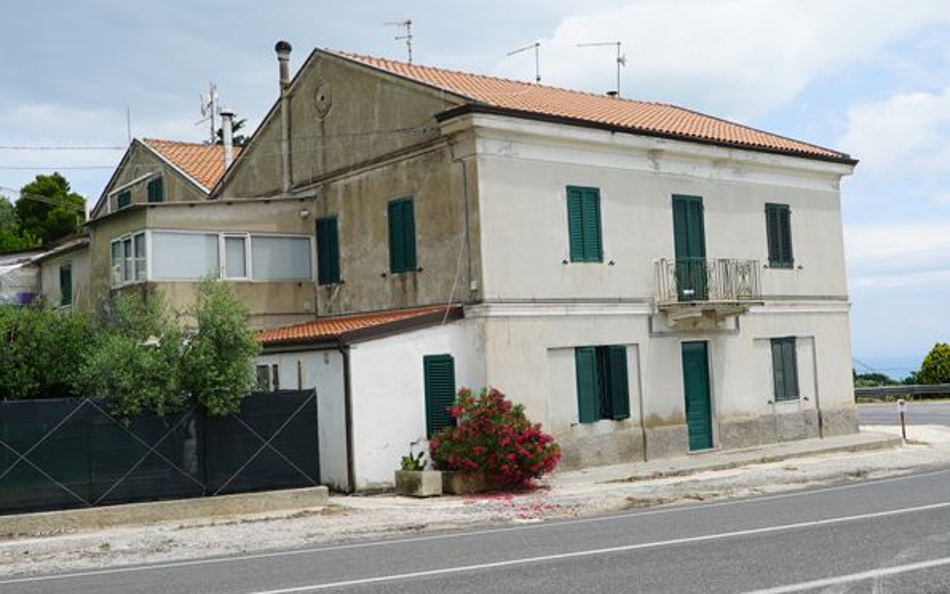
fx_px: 984
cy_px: 279
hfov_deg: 51.5
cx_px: 474
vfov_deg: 33.6
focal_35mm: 38
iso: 100
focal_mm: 25
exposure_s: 1/160
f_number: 10
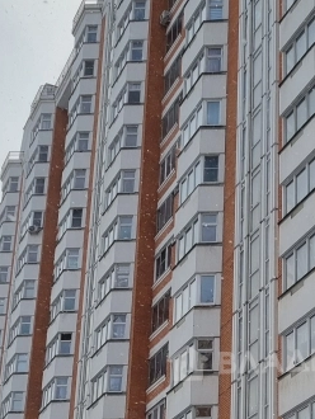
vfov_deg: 22.5
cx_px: 263
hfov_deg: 17.2
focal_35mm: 85
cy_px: 361
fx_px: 1030
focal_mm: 5.4
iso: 50
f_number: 1.8
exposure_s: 1/948
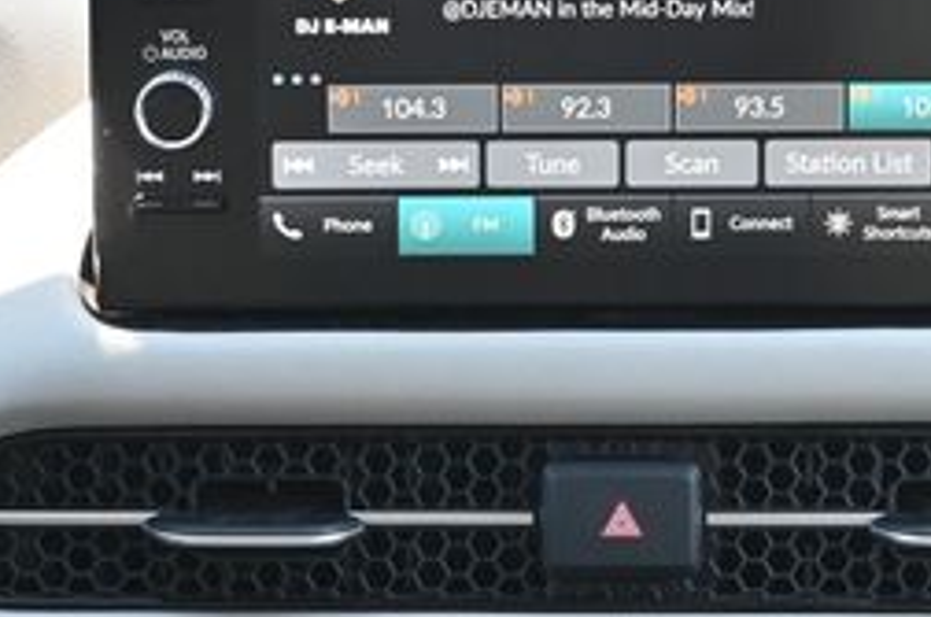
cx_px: 576
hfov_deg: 14.2
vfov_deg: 9.4
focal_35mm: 145
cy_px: 491
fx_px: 3743
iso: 1000
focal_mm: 38
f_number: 5.6
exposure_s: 1/125
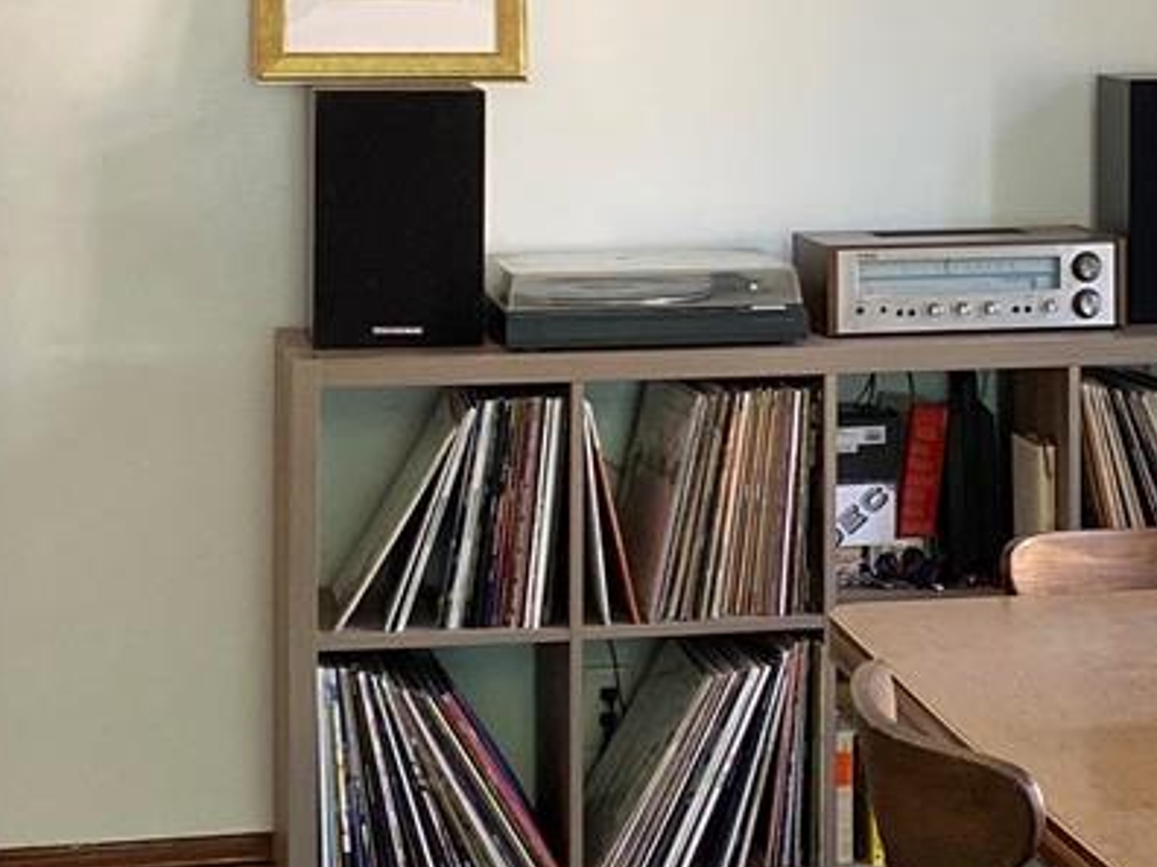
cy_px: 41
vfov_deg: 13.9
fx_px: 3510
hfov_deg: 18.5
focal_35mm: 105
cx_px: 990
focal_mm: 4.25
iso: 160
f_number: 1.8
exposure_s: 1/60
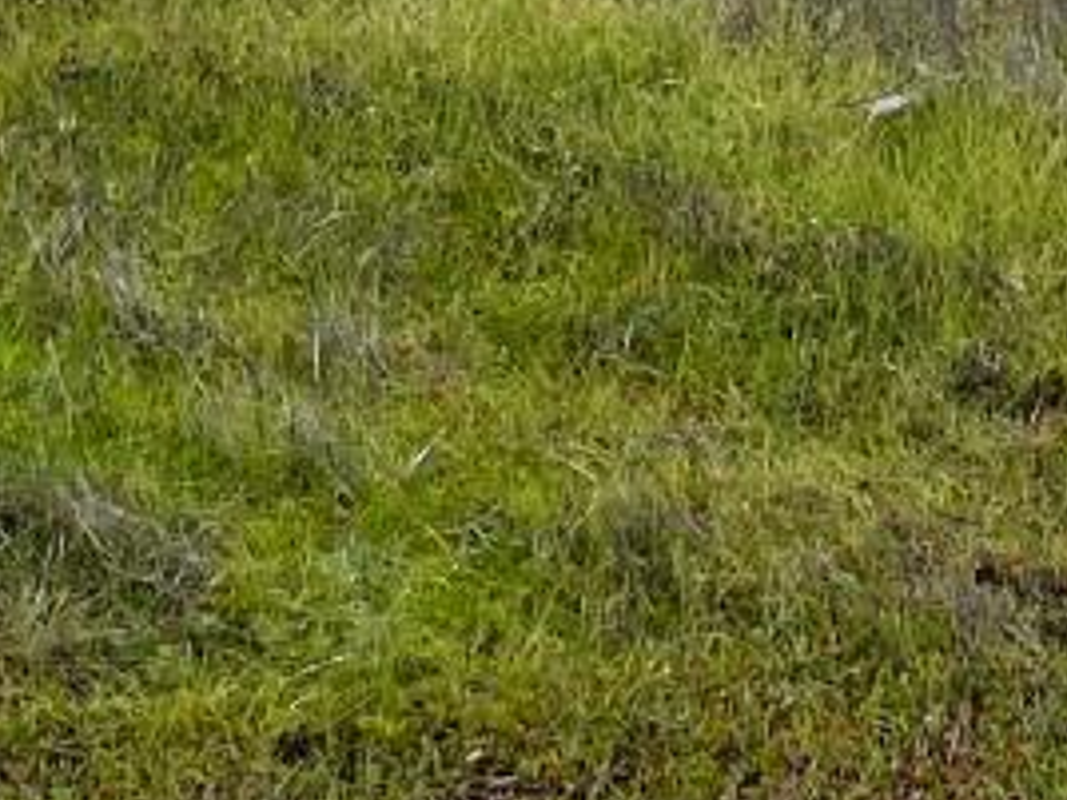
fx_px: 4315
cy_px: -1116
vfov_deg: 9.4
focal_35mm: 140
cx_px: 617
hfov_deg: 14.1
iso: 32
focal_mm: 5.1
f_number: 1.6
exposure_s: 1/1795
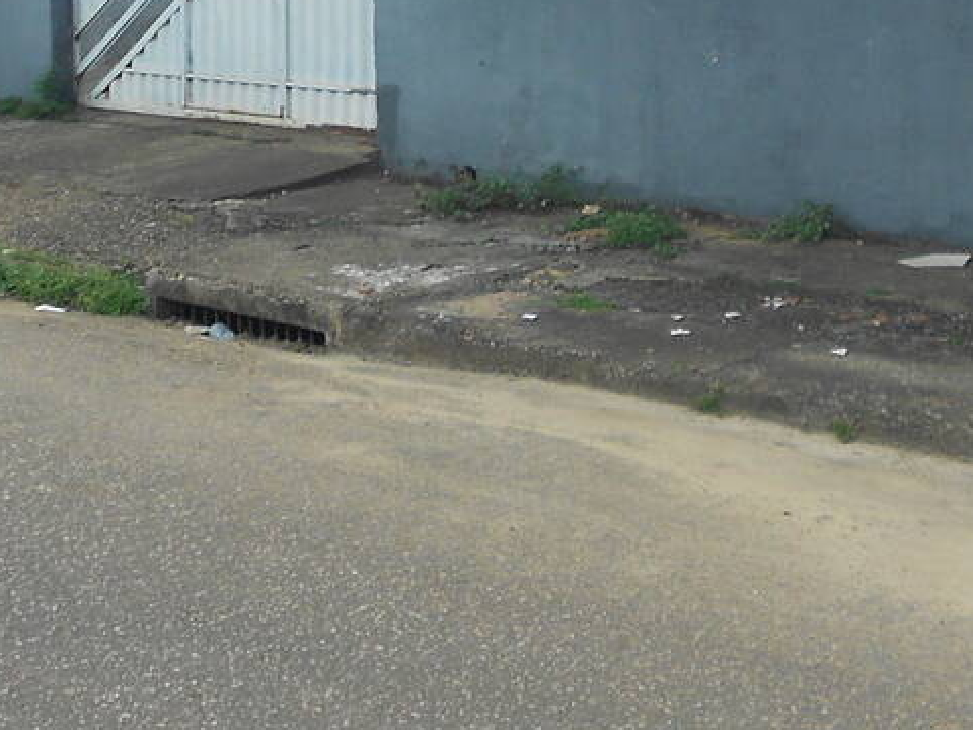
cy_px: -166
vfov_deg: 17.9
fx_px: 2192
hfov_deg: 24.6
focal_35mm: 78
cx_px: 768
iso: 80
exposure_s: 1/400
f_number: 3.2
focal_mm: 4.6
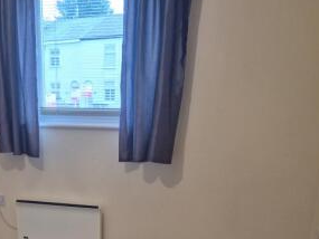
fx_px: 433
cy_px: 234
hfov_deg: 39.5
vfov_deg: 29.1
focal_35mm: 47
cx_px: 87
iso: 400
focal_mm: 5.4
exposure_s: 1/100
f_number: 1.8
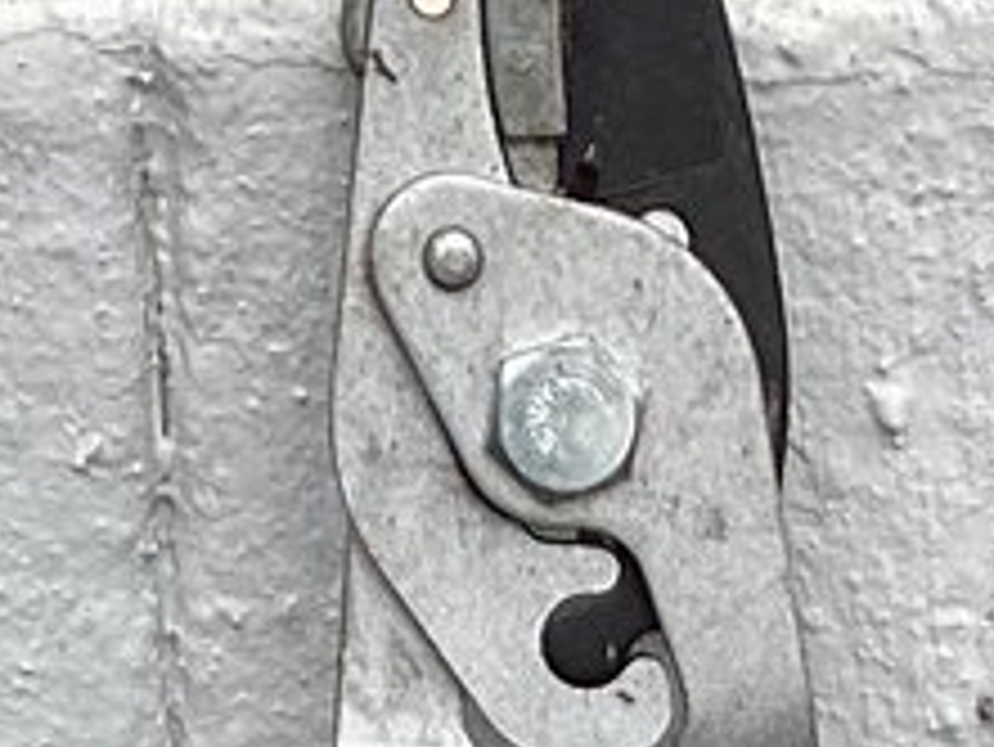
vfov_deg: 6.6
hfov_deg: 9.3
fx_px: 6091
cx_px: 686
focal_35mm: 212
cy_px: 1955
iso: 25
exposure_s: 1/202
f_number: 2.4
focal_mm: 3.3
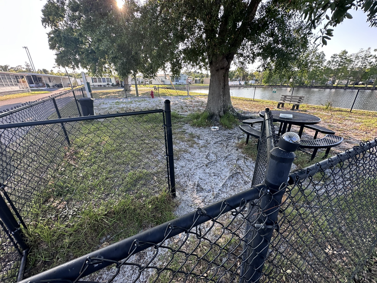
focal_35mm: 14
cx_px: 188
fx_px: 152
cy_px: 142
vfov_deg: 85.7
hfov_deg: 102.1
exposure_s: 1/175
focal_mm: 2.22
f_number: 2.2
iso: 40
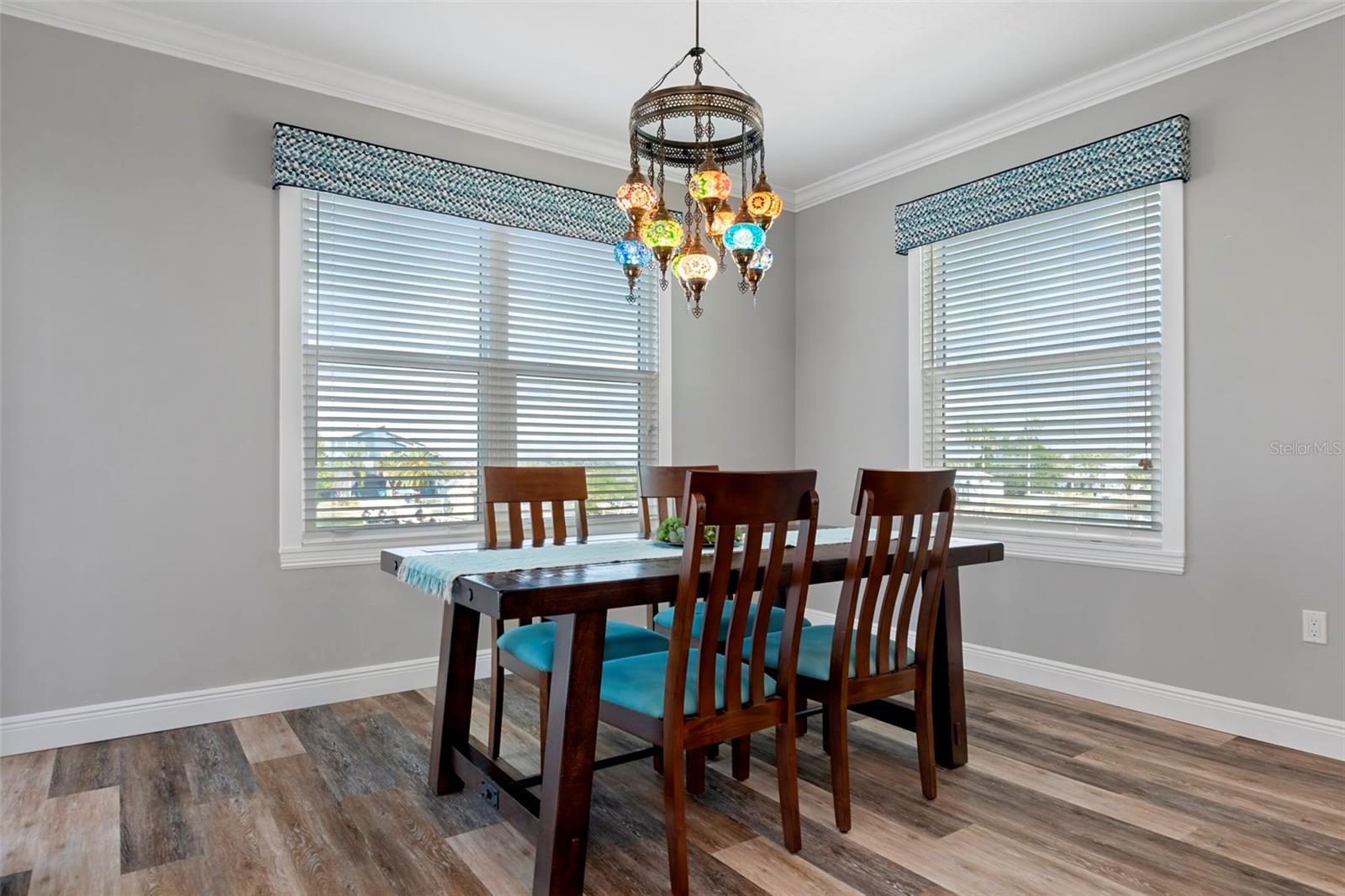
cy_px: 448
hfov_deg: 81.2
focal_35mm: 21
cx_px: 672
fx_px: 784
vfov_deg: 59.5
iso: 1000
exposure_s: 1/10
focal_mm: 14
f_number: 8
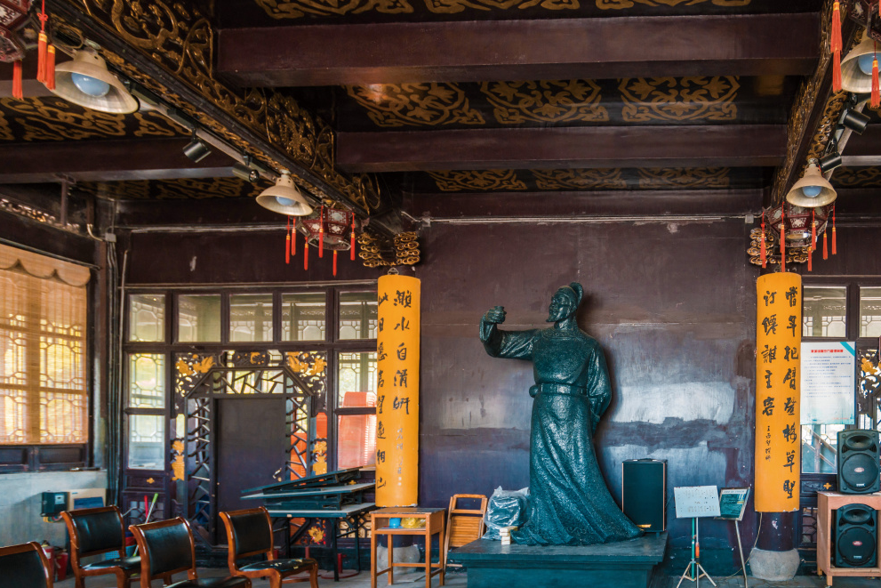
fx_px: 563
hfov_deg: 76.0
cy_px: 327
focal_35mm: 23
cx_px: 471
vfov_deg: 55.0
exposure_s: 1/20
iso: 640
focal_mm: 19
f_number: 4
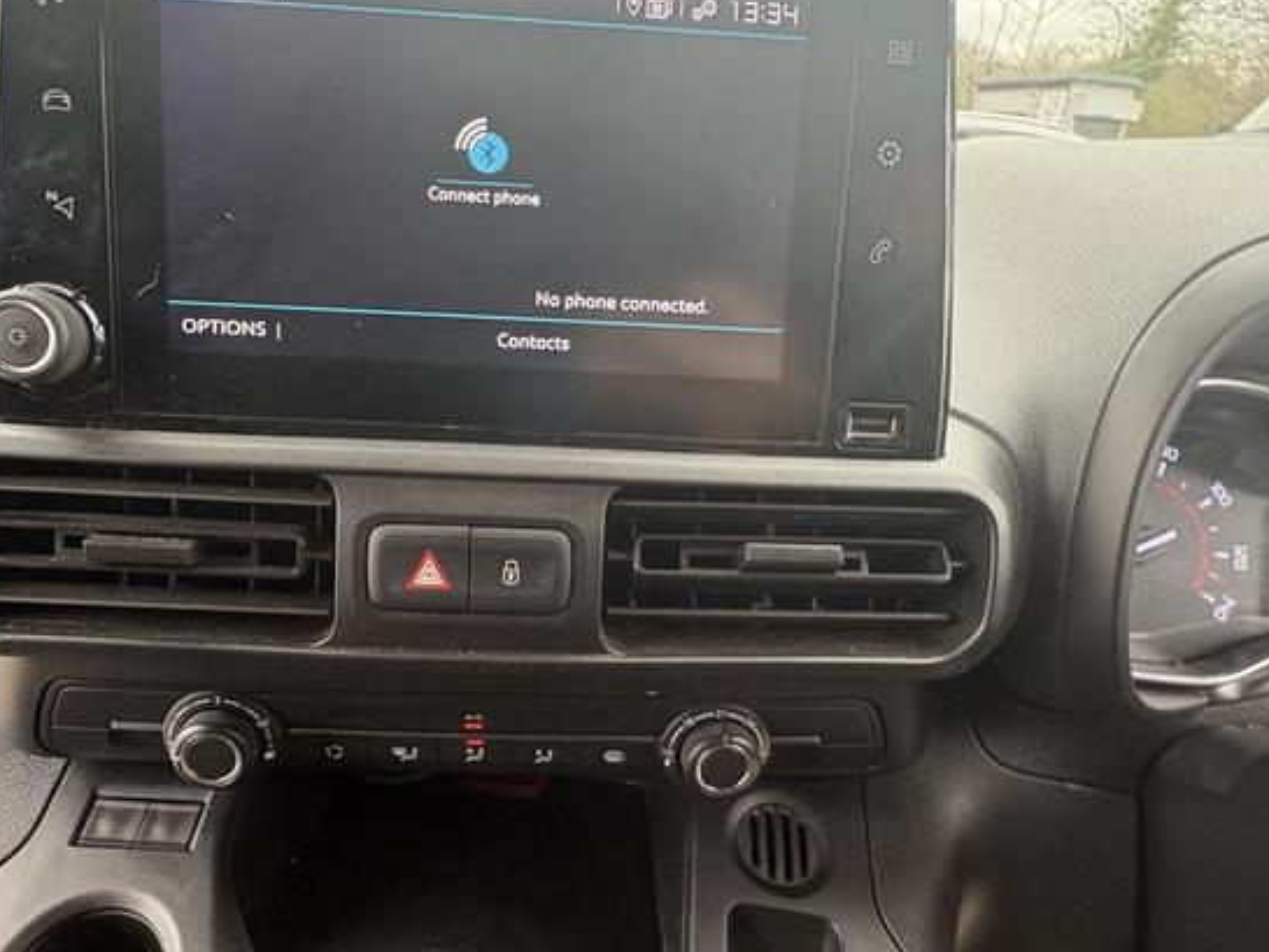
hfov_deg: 73.7
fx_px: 843
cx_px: 570
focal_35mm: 23
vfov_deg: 58.9
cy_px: 468
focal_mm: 2.22
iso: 250
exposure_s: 1/60
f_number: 2.2
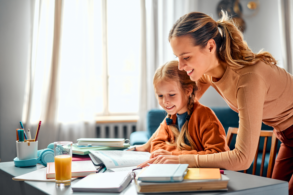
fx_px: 448
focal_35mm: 55
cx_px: 146
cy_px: 98
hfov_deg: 36.2
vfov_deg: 24.6
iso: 400
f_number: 2.2
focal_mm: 55
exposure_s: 1/125
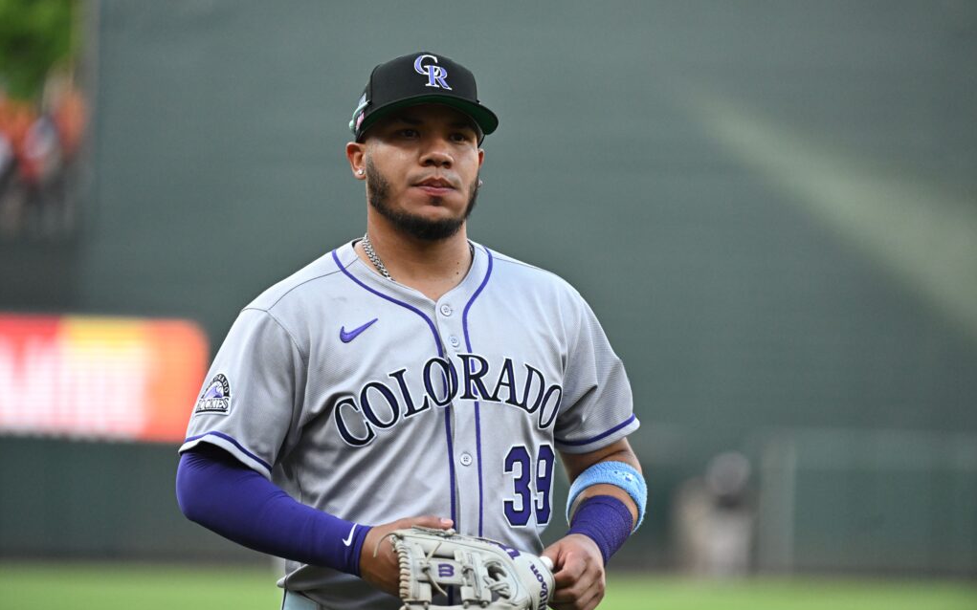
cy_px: 296
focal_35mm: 276
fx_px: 7348
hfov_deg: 7.6
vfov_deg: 4.8
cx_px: 488
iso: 4000
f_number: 4
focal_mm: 270
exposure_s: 1/2500
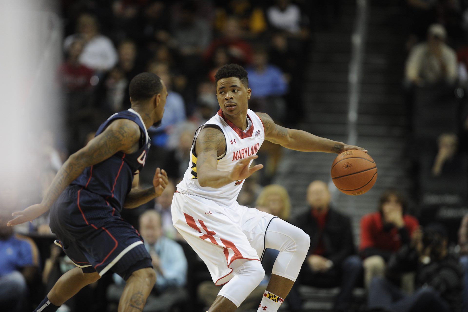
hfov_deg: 6.9
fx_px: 3898
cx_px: 234
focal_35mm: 300
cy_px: 156
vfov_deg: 4.6
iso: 2500
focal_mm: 300
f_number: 2.8
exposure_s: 1/1000
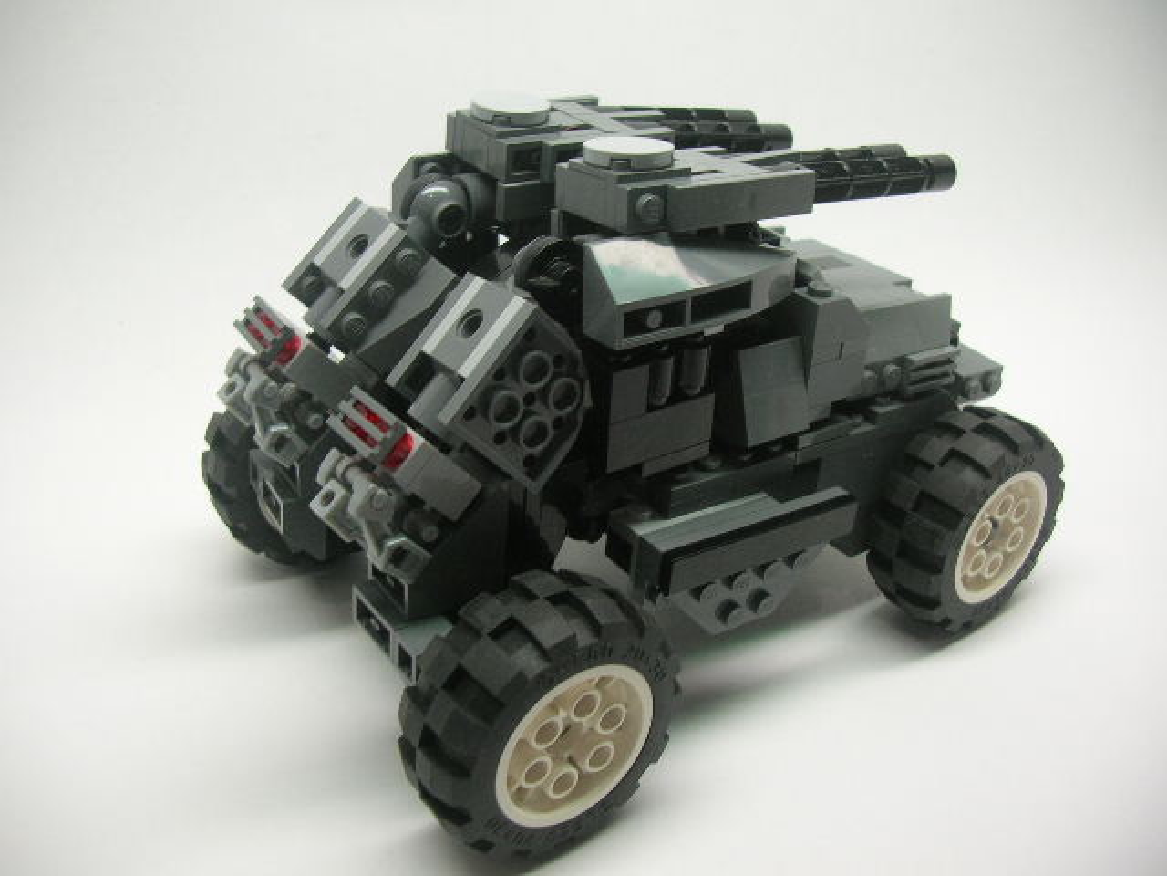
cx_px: 584
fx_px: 1180
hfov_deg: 52.6
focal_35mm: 35
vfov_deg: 40.7
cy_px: 438
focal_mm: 5.8
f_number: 2.8
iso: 50
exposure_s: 1/26.2
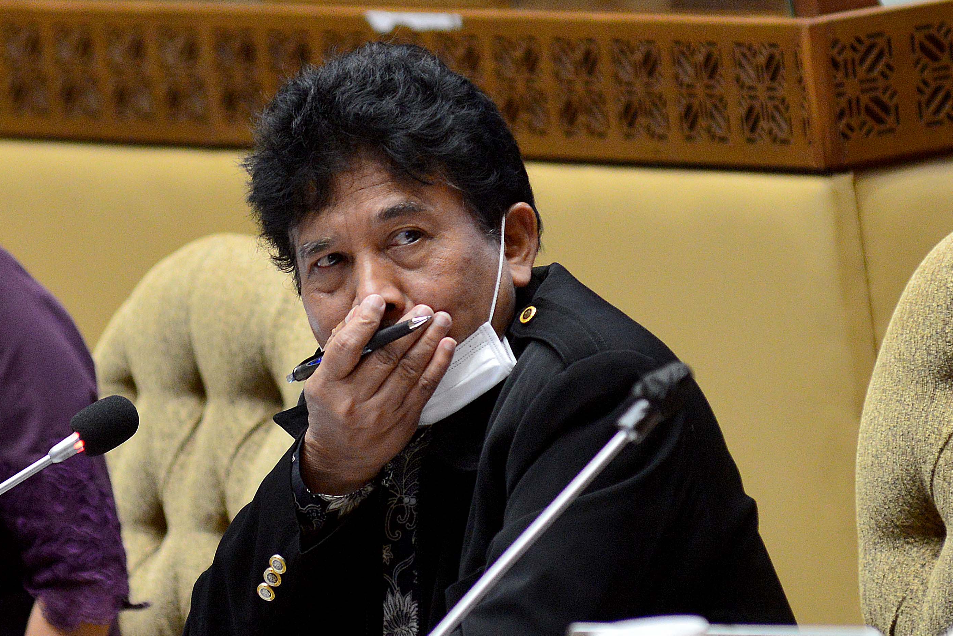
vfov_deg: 3.2
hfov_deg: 4.8
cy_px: 448
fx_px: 11387
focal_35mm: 430
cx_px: 574
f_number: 3.5
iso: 2500
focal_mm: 200
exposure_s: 1/125
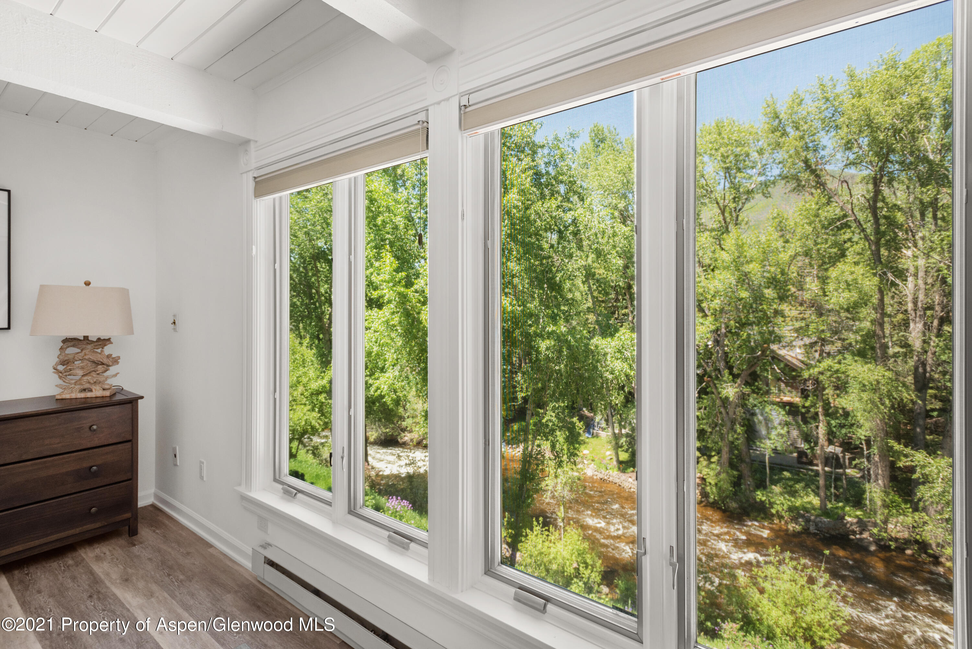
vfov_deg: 70.5
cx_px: 486
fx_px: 459
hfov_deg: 93.3
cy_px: 324
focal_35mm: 17
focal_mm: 17
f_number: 7.1
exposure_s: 1/25
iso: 400
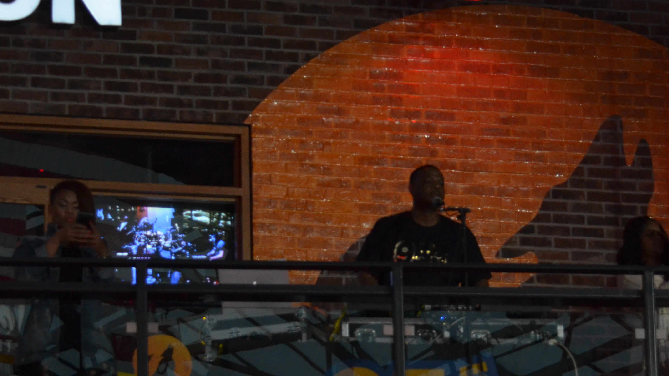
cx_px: 361
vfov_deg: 5.2
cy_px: 287
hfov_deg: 9.2
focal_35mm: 234
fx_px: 4150
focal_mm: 85
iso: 1250
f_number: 4.5
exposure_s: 1/200
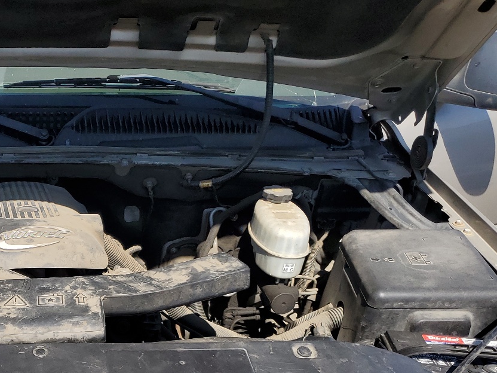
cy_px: 357
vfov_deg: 27.7
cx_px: 29
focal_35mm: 50
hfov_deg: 35.4
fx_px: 718
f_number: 1.5
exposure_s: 1/2500
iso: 50
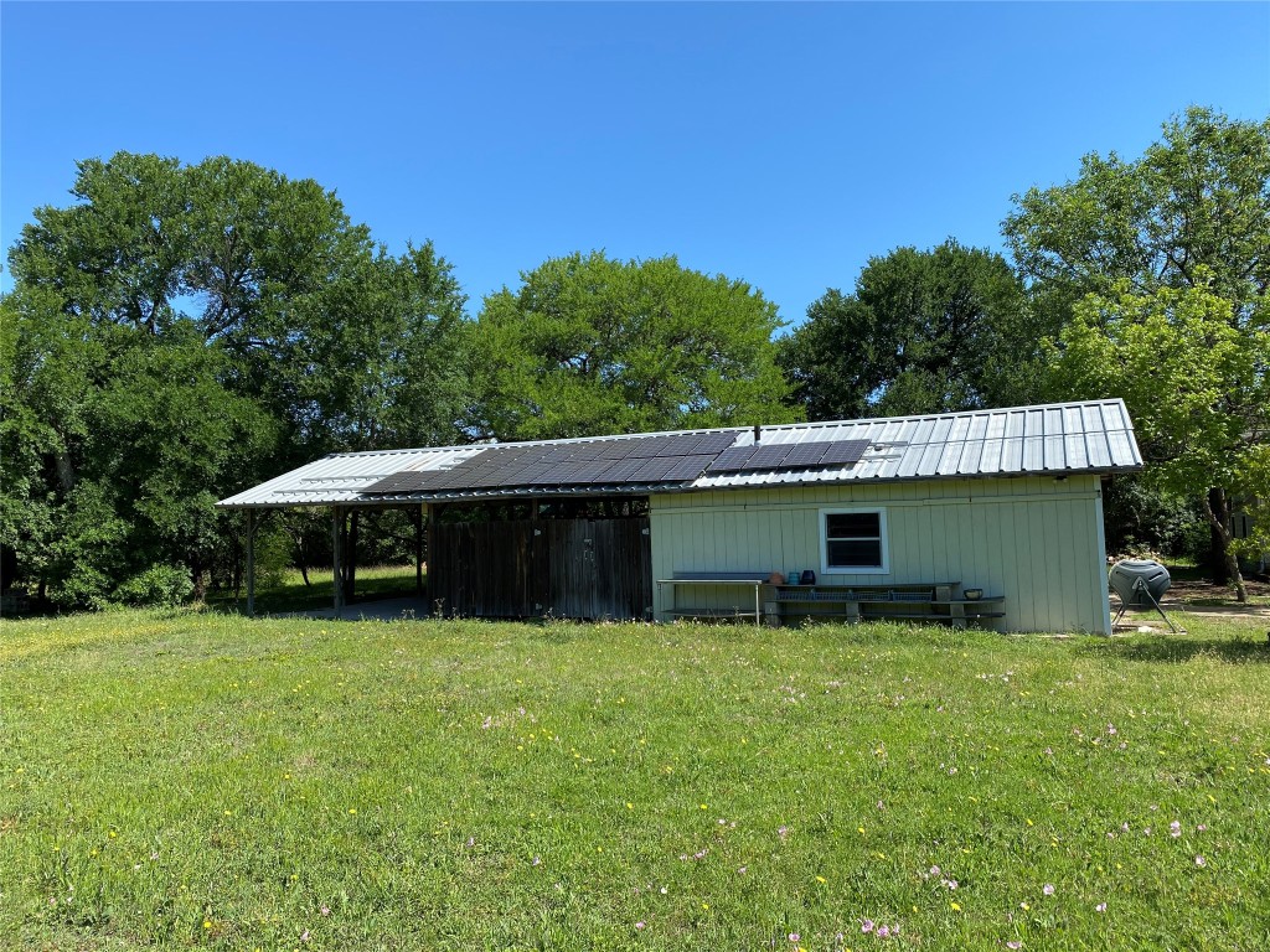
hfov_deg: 67.3
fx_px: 954
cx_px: 635
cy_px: 476
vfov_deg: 53.1
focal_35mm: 26
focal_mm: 4.25
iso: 32
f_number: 1.8
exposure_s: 1/1608
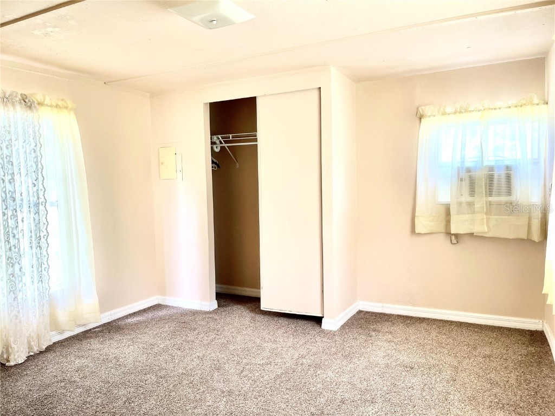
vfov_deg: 53.1
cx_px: 278
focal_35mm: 26
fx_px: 417
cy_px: 208
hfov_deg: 67.3
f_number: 1.6
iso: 80
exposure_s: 1/60
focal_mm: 5.1
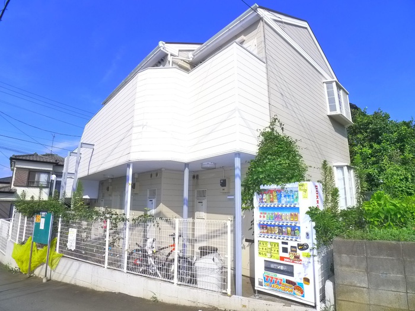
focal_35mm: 24
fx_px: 288
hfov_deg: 71.6
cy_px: 156
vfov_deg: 56.8
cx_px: 208
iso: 400
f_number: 4
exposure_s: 1/1000
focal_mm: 5.1
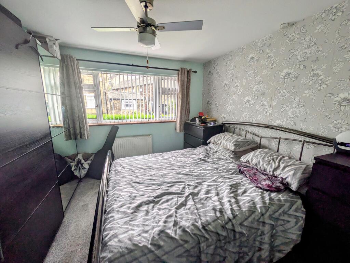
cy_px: 132
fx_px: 142
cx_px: 175
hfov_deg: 102.0
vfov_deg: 85.7
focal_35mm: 14
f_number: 2.2
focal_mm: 1.83
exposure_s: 1/50
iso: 63
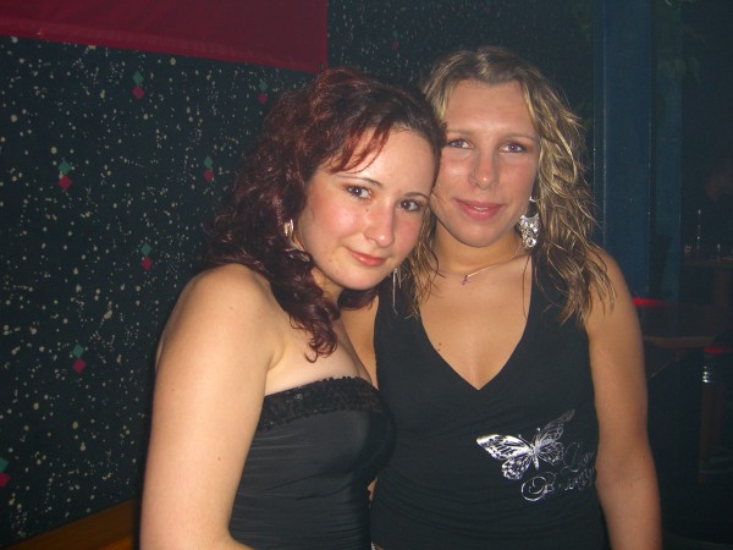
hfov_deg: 49.0
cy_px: 275
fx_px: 805
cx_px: 366
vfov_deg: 37.7
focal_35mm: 38
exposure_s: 1/60
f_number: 2.8
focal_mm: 7.9
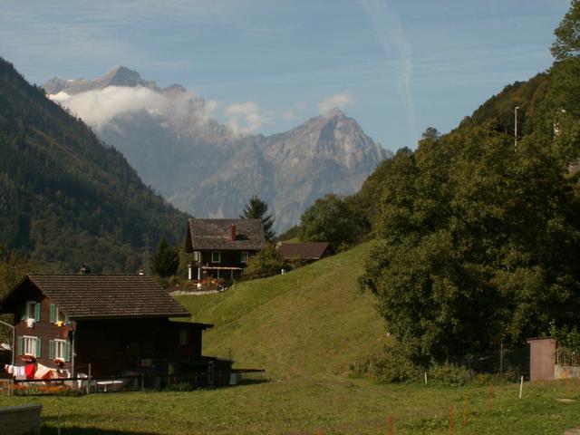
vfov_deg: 25.2
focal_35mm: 58
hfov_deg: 33.2
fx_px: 972
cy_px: 218
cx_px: 290
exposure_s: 1/200
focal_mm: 9.7
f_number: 8
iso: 50
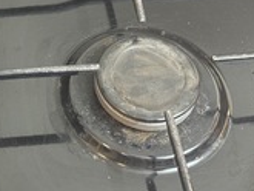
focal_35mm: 133
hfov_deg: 14.4
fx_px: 977
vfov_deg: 11.0
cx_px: -39
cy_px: -25
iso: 400
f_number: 1.78
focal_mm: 6.76
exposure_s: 1/40
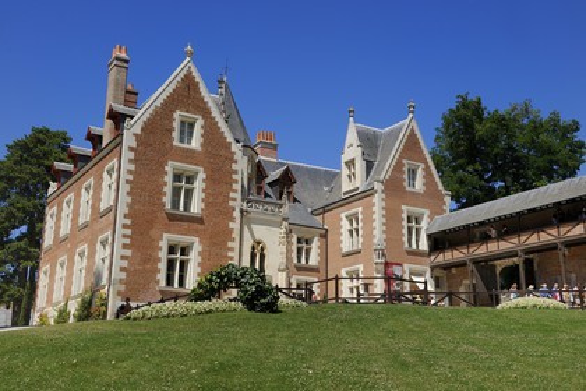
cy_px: 196
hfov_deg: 48.5
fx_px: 651
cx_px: 293
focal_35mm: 40
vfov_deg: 33.4
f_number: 16
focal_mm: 40
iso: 200
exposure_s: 1/160
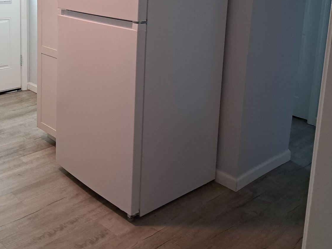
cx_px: 102
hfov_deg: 44.9
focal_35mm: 41
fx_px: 393
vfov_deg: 33.9
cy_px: 43
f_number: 1.8
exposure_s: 1/60.2
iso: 163
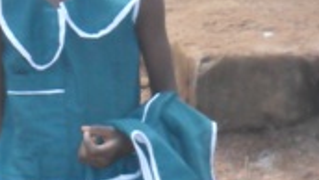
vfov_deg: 7.3
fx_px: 1397
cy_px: 212
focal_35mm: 165
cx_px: 83
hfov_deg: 13.0
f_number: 5
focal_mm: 9.3
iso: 400
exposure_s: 1/60
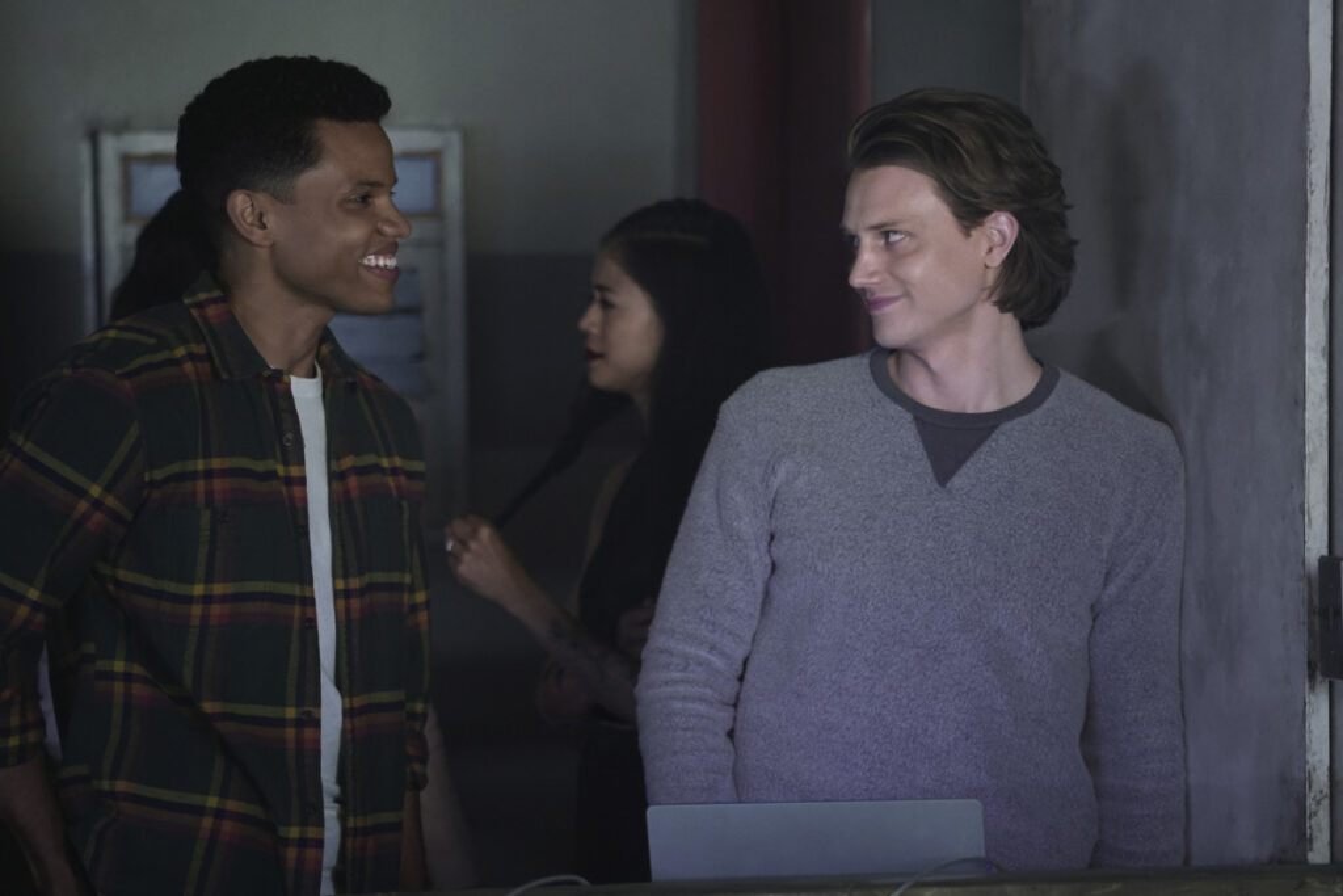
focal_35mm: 128
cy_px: 448
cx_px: 672
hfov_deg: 16.0
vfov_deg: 10.7
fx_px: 4775
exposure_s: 1/80
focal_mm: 128
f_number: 4
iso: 4000
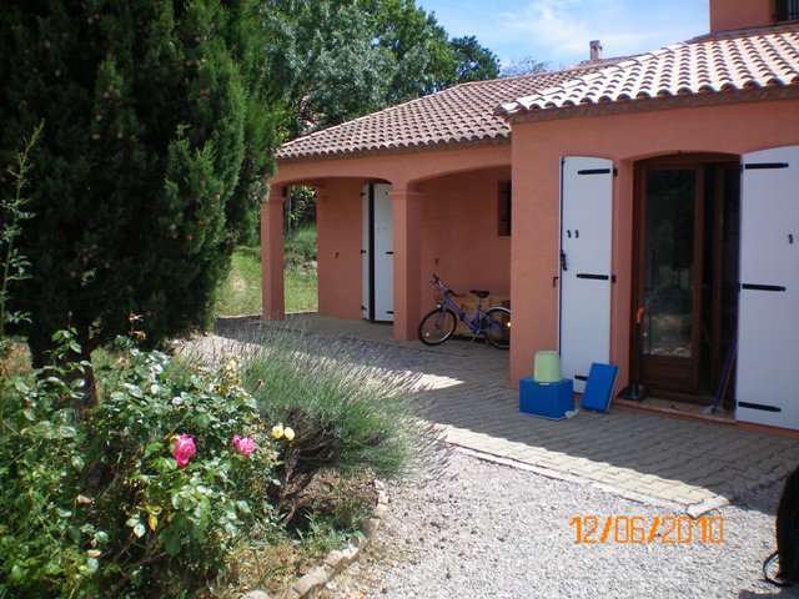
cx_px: 400
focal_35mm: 38
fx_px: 877
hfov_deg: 49.0
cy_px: 300
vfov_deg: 37.7
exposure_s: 1/400
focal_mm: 6.3
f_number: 4.6
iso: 64
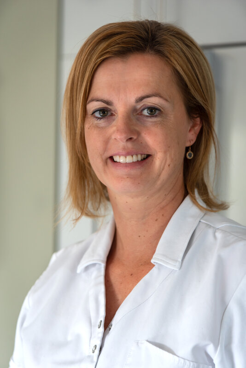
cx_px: 123
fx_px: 1147
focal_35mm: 112
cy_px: 184
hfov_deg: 12.2
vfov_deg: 18.3
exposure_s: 1/50
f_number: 4
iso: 500
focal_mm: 112
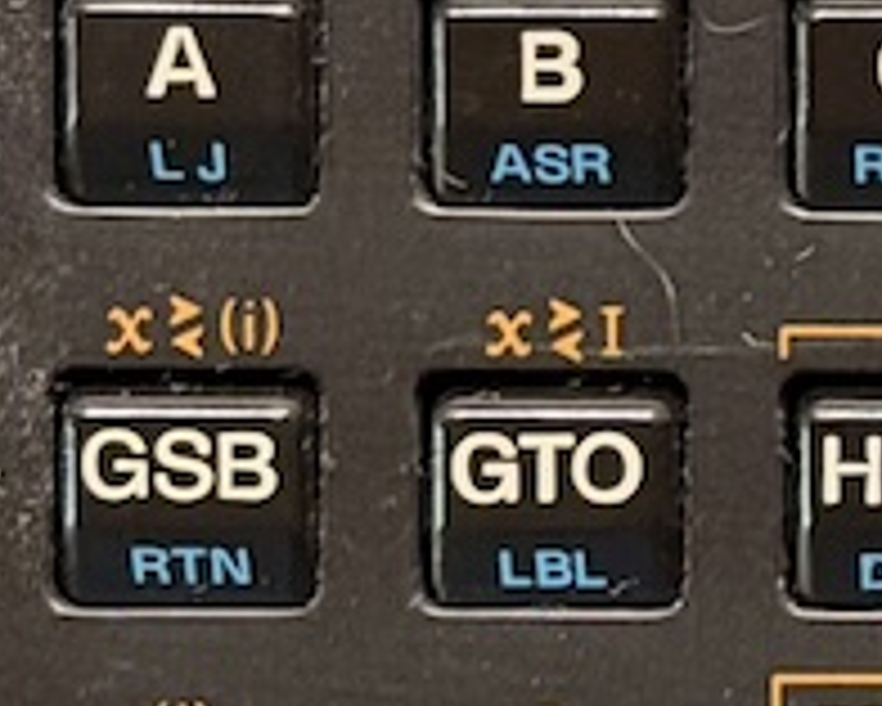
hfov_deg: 7.6
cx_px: 1764
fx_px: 6399
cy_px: 427
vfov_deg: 6.3
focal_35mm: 245
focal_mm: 6.76
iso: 500
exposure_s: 1/39
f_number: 1.78
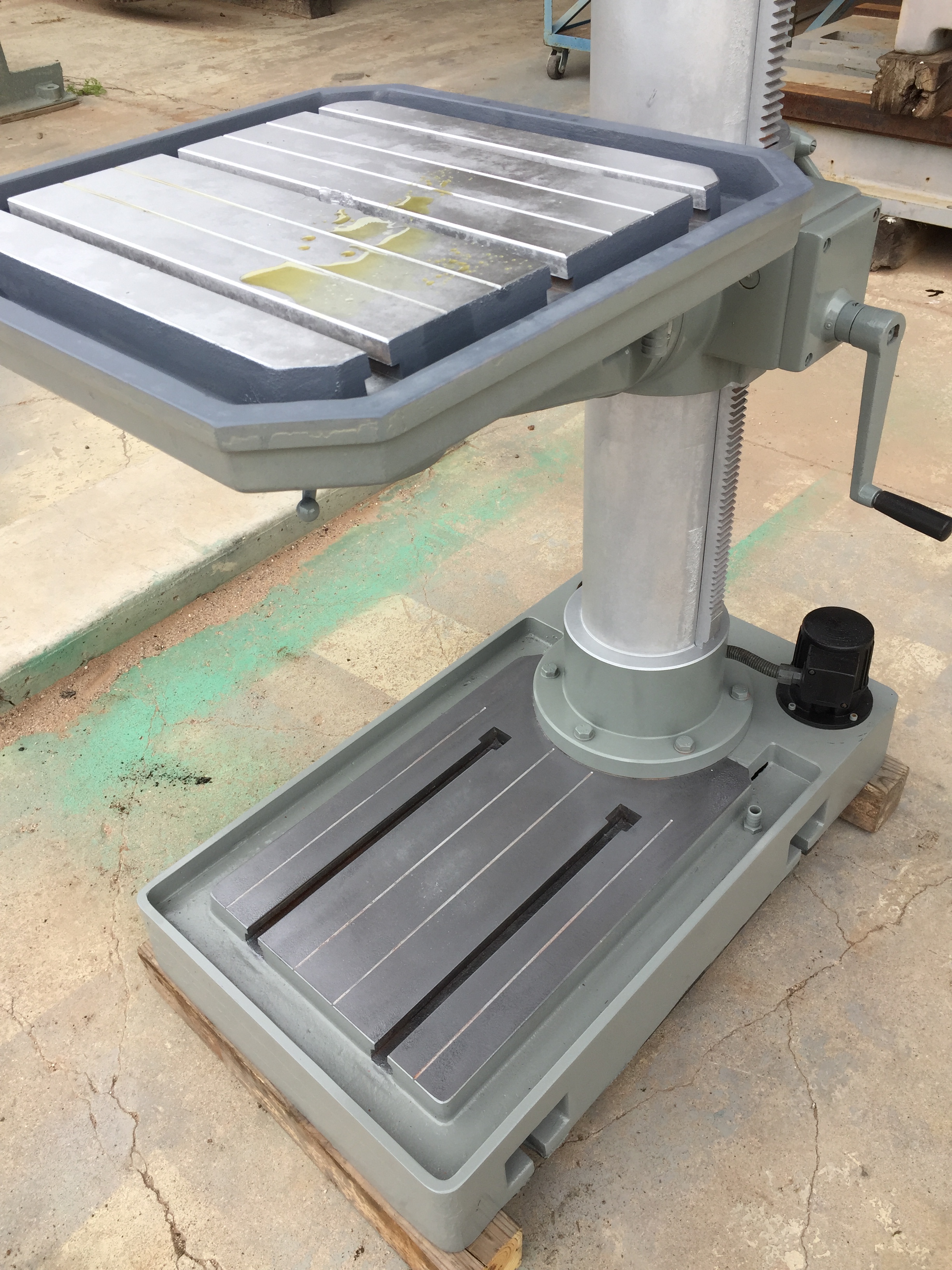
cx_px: 476
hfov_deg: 48.2
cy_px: 635
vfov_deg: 61.7
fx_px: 1063
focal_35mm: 29
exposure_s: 1/638
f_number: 2.2
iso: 32
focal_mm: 4.15
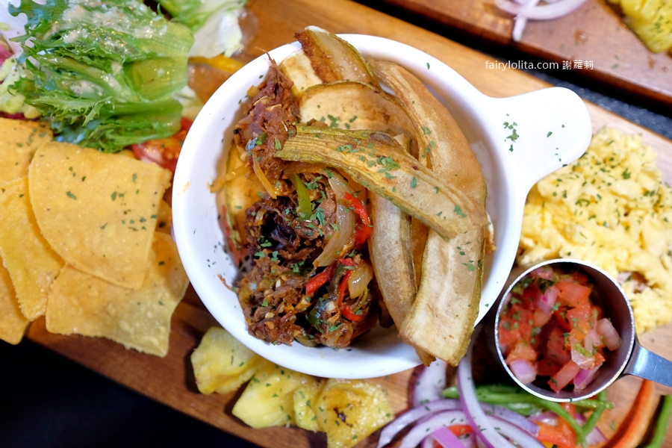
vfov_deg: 37.9
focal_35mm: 35
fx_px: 653
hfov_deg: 54.4
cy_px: 224
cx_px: 336
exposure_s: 1/100
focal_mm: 23
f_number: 2.5
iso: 2000
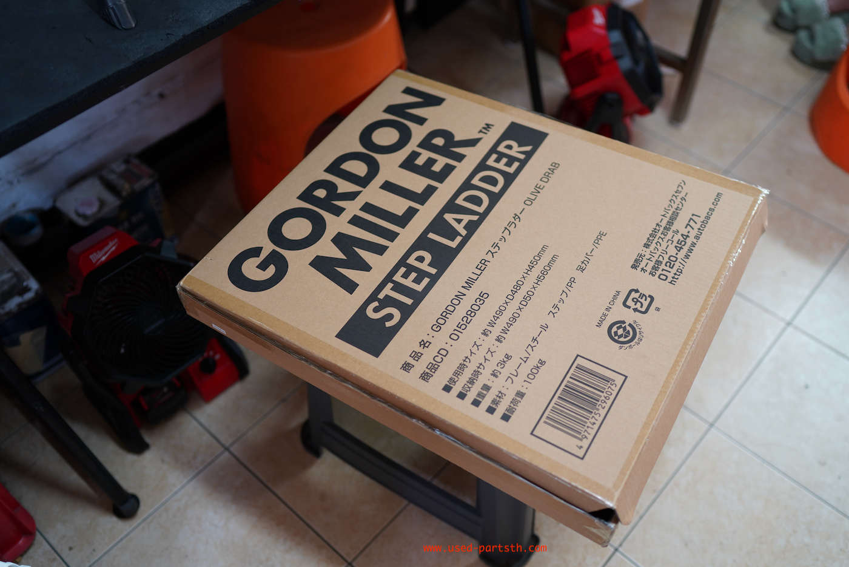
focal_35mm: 35
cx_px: 424
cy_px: 284
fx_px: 826
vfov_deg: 37.9
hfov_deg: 54.4
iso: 320
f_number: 2
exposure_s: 1/40
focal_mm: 35
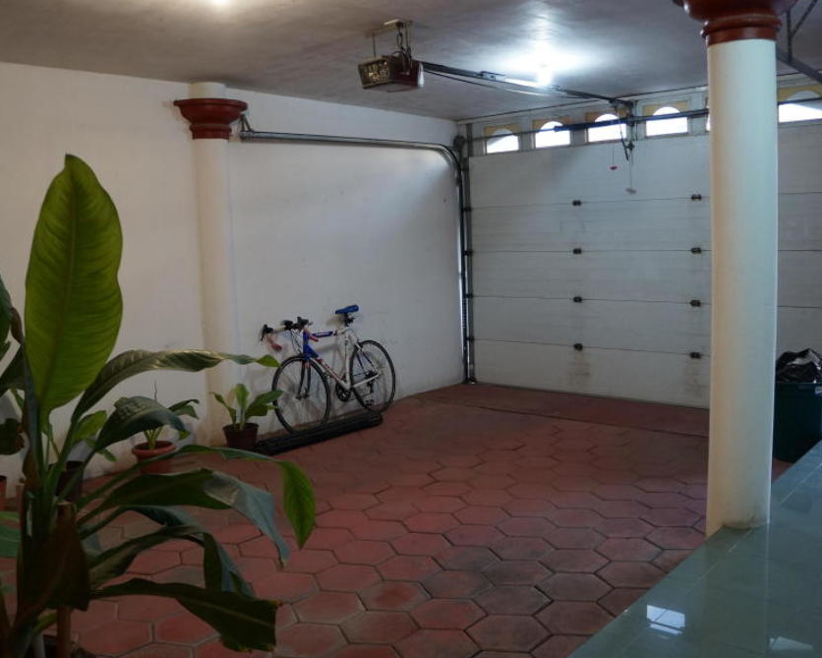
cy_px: 325
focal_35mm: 31
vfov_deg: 47.1
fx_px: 754
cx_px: 394
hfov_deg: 57.2
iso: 800
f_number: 3.5
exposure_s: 1/20
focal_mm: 18
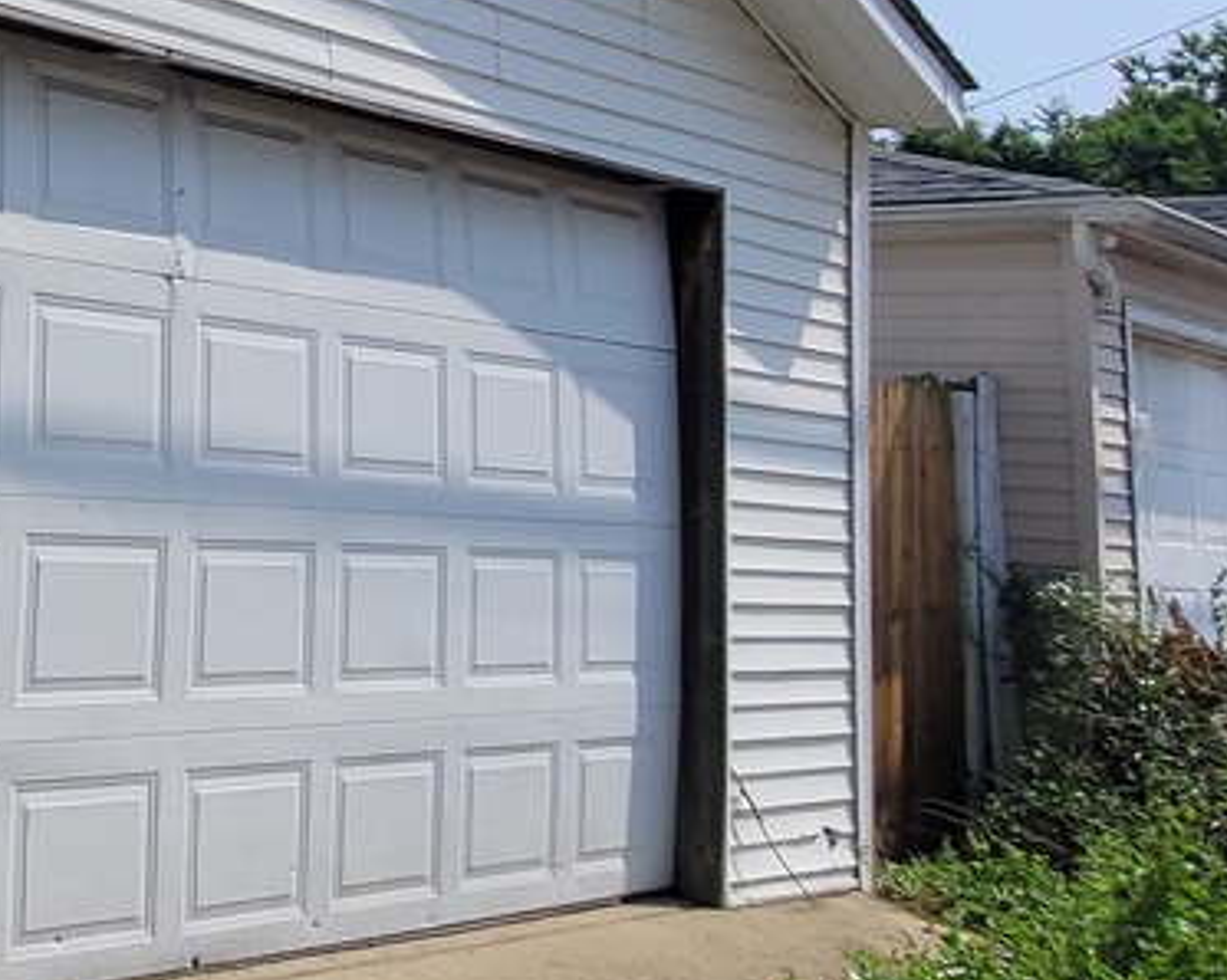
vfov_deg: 29.8
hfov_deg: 29.2
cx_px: -447
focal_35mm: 49
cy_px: 148
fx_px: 1778
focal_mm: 2.2
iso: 50
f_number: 2.2
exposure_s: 1/2775
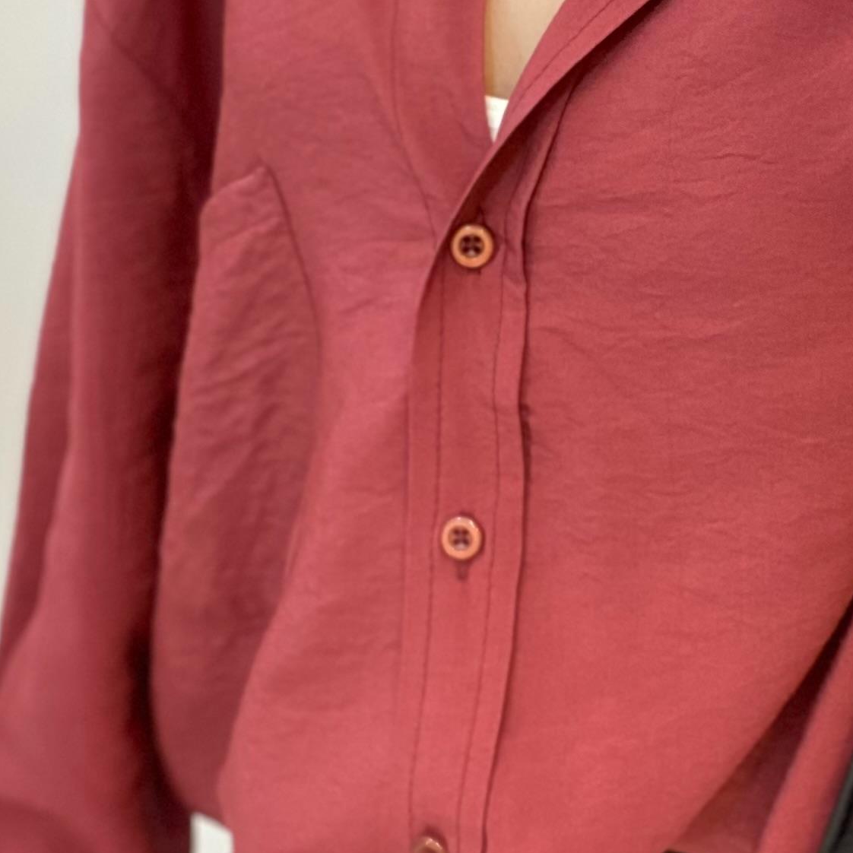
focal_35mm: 73
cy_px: 236
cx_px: 563
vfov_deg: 23.5
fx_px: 2035
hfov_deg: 23.6
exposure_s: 1/50
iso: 125
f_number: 2.2
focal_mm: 2.71
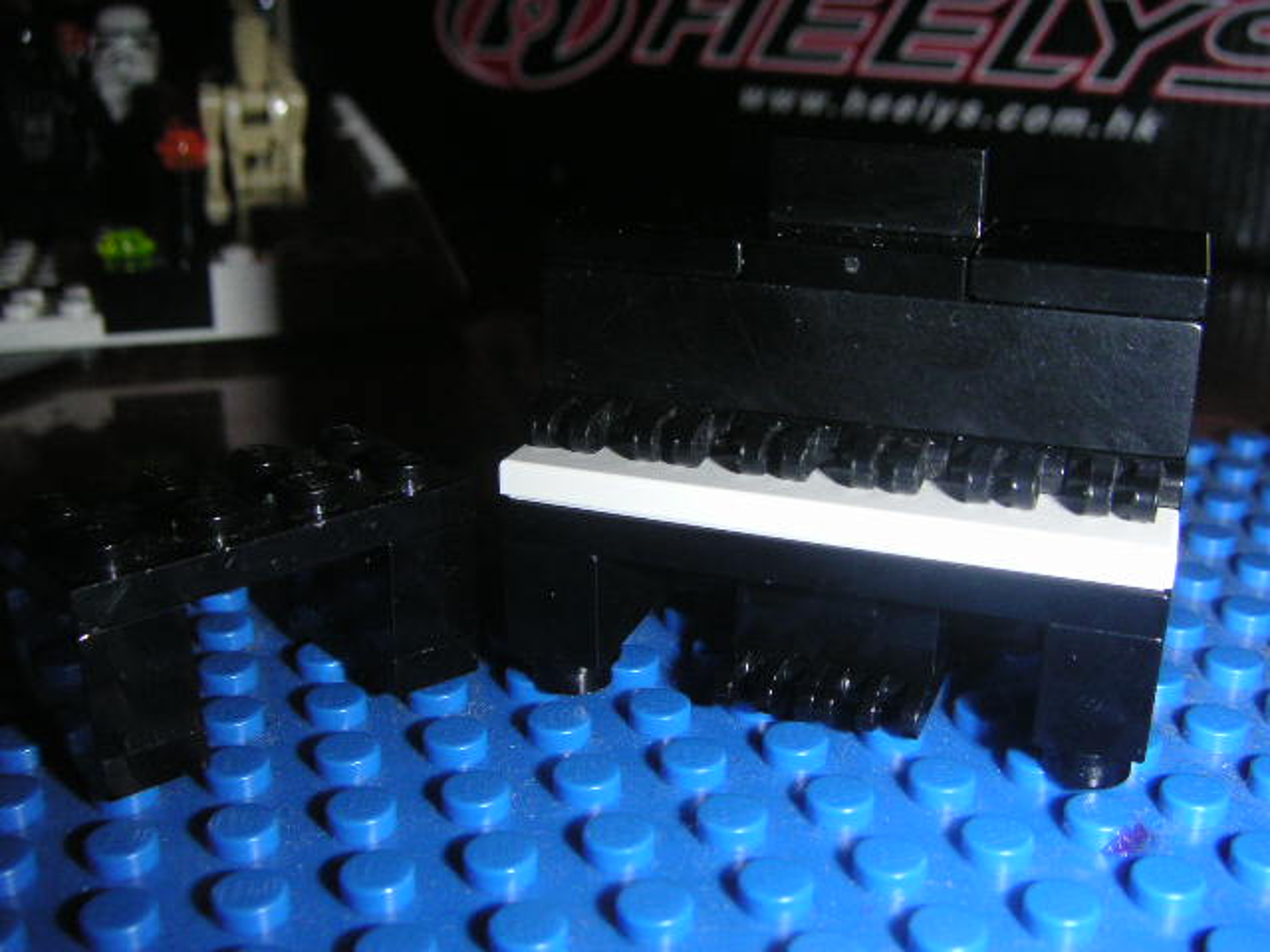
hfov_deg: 49.0
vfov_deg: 37.7
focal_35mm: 38
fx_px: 1394
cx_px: 635
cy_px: 476
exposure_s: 1/45
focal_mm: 6
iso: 160
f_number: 6.7
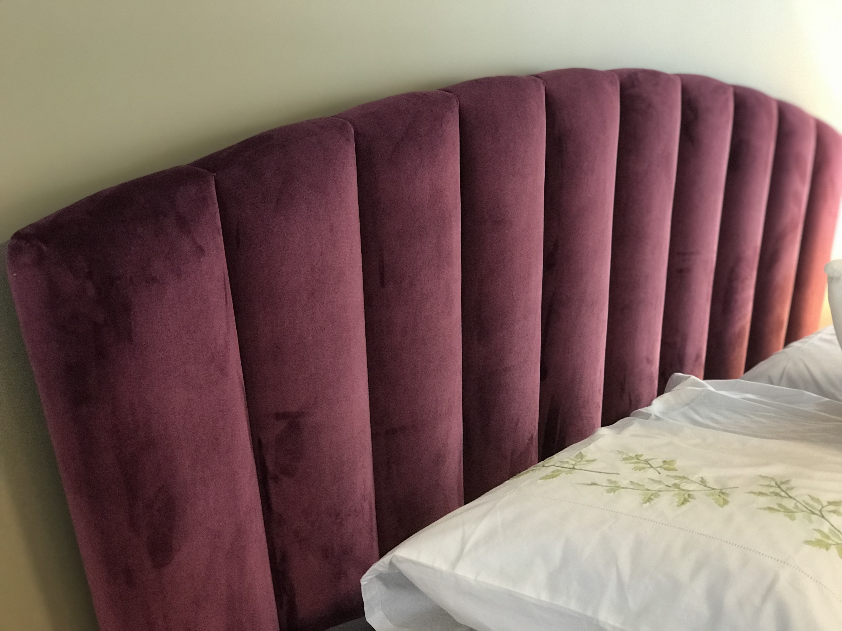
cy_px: 316
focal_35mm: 57
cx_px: 421
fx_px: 1386
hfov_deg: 33.8
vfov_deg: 25.7
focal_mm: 6.6
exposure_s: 1/50
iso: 320
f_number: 2.8
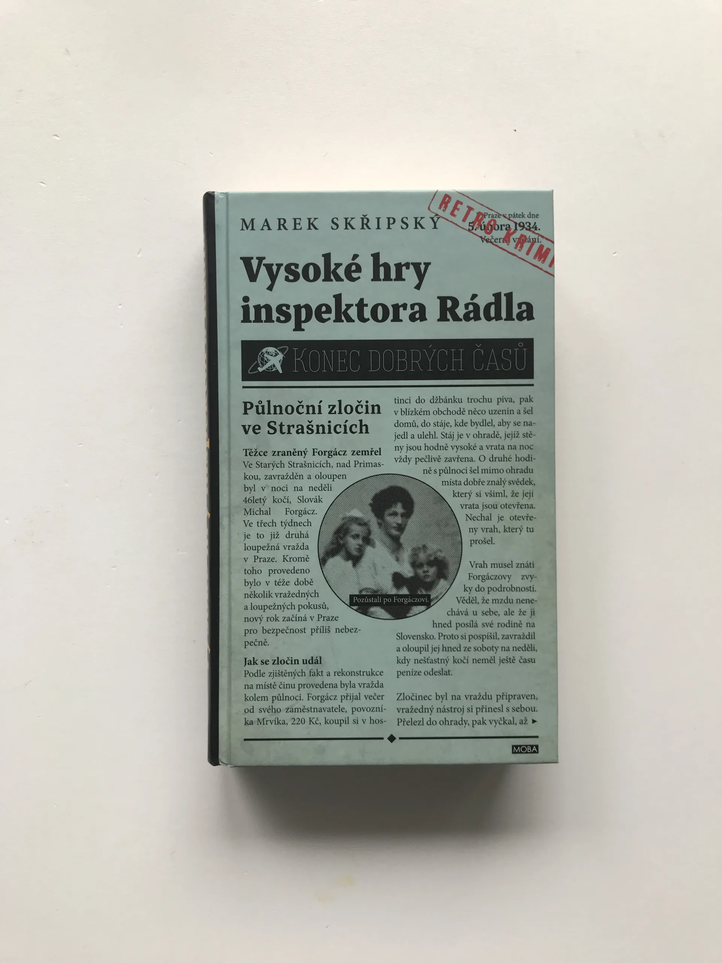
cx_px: 361
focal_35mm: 28
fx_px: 779
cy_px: 482
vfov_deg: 63.4
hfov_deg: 49.7
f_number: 1.8
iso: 32
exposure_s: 1/100
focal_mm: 3.99
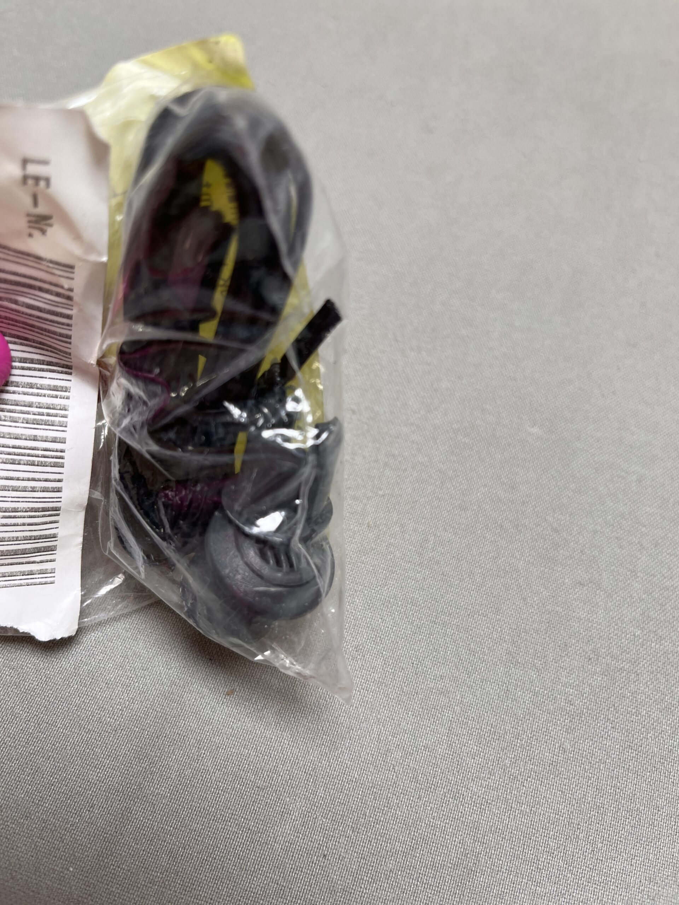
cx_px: 340
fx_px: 680
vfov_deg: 67.3
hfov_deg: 53.1
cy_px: 452
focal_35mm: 26
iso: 40
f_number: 1.6
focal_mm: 5.1
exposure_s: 1/100
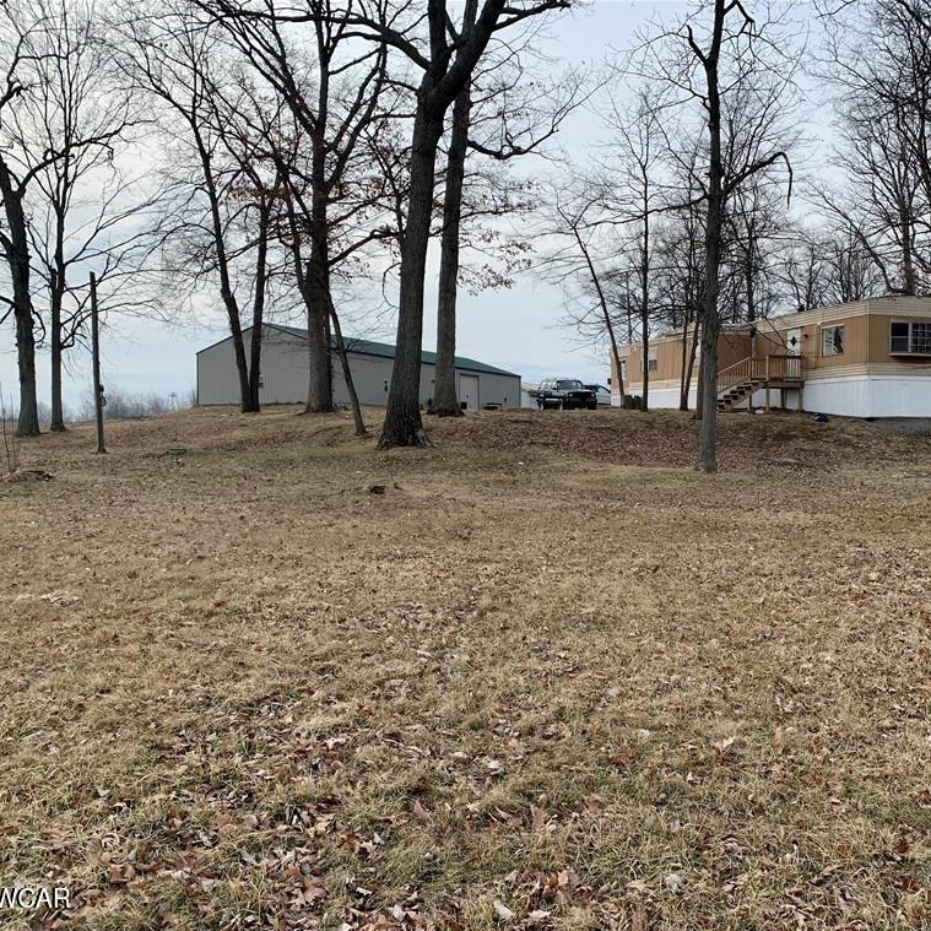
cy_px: 470
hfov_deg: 52.4
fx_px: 943
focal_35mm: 31
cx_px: 531
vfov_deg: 52.5
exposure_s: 1/1536
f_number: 1.8
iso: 25
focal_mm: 4.25
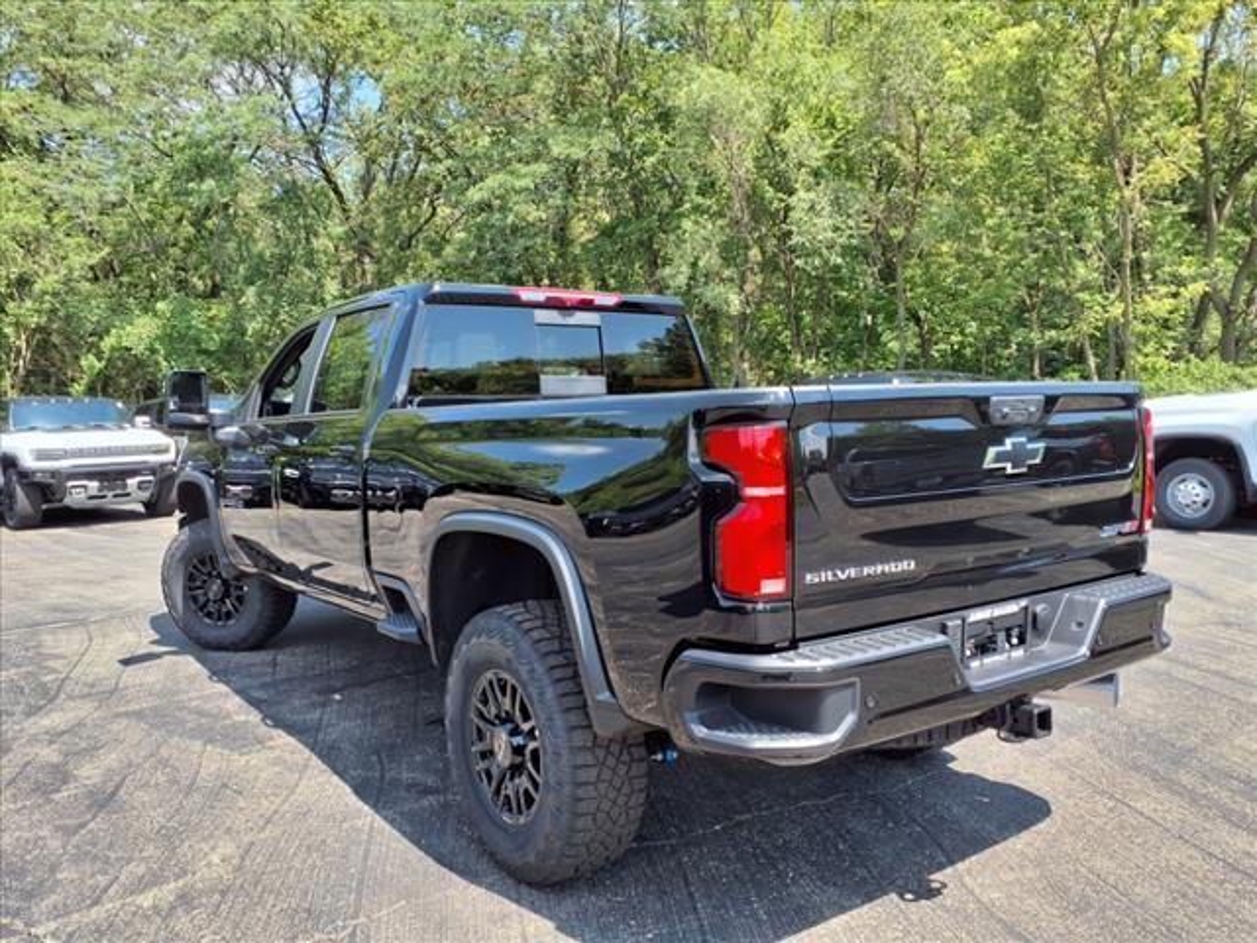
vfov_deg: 51.4
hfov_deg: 65.3
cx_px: 628
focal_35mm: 27
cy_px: 472
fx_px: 980
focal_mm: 3.58
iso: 40
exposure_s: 1/526
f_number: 1.9
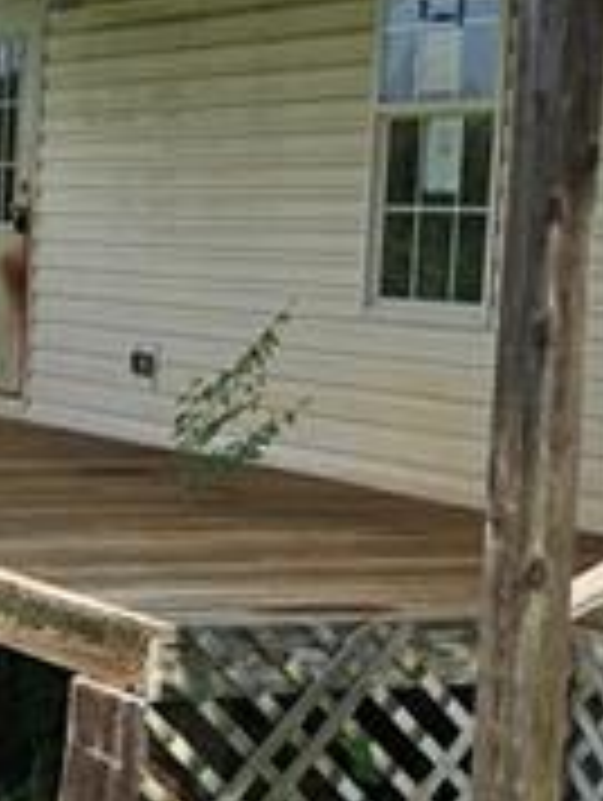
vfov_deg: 19.8
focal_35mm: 99
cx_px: 212
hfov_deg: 15.0
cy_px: 378
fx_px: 2294
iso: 25
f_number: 1.8
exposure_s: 1/1601
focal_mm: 5.4
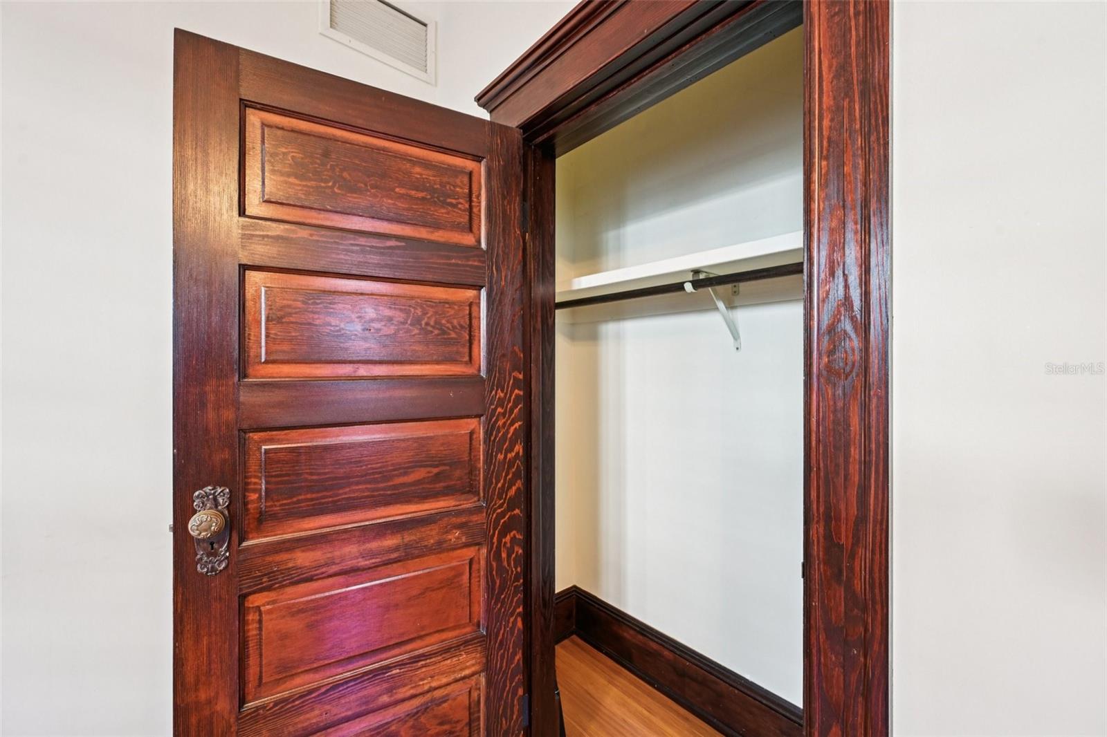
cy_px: 368
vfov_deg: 81.2
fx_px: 430
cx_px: 554
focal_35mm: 14
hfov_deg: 104.3
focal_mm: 14
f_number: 8
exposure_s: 1/3.33
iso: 400
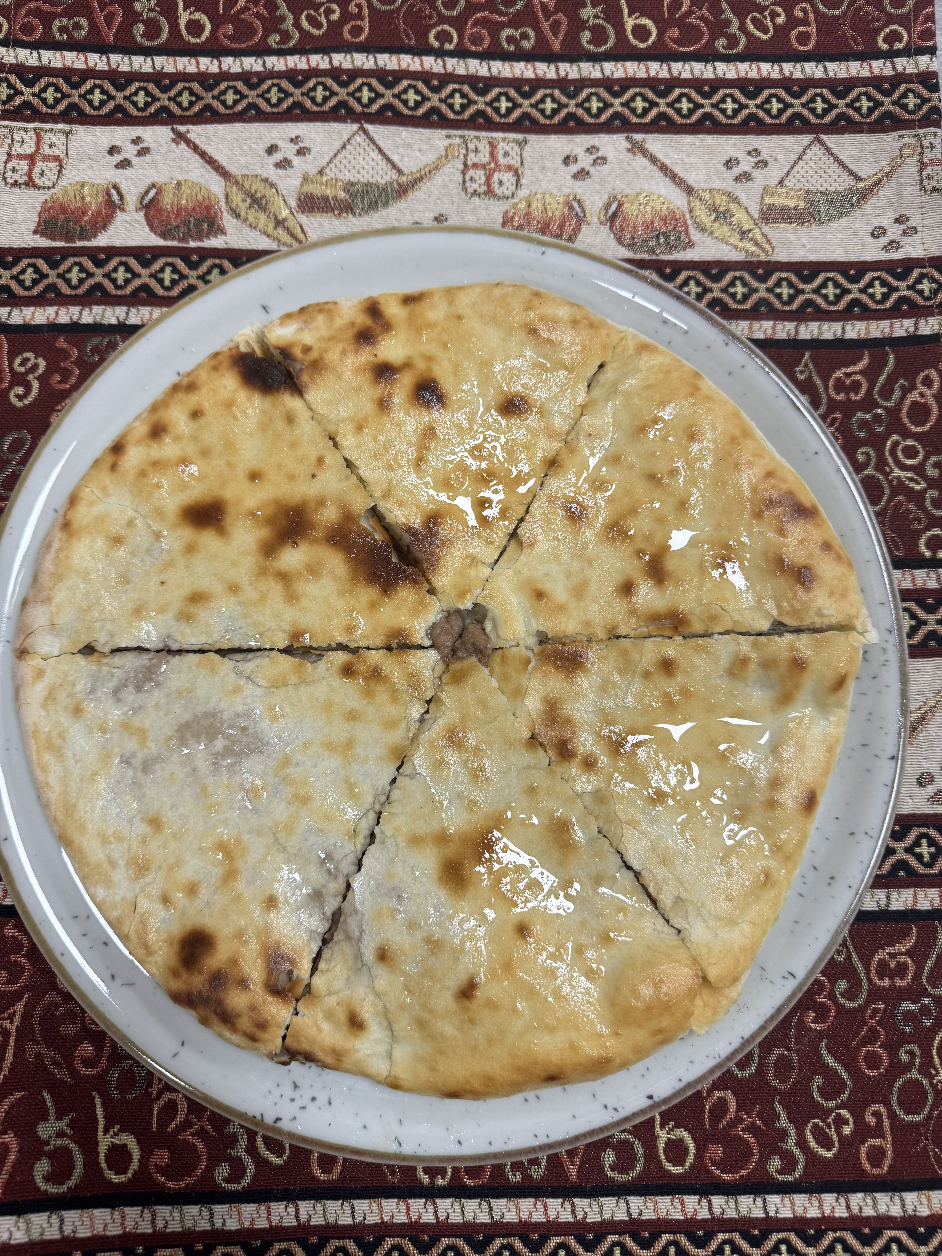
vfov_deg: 71.6
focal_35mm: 24
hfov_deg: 56.8
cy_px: 628
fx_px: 871
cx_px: 471
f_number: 1.78
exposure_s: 1/121
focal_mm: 6.76
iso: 160
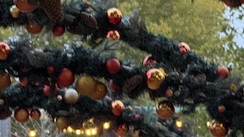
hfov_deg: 5.1
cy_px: 36
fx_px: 2735
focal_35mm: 423
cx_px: 57
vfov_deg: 2.9
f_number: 2.8
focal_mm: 15.66
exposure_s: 1/60
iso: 320
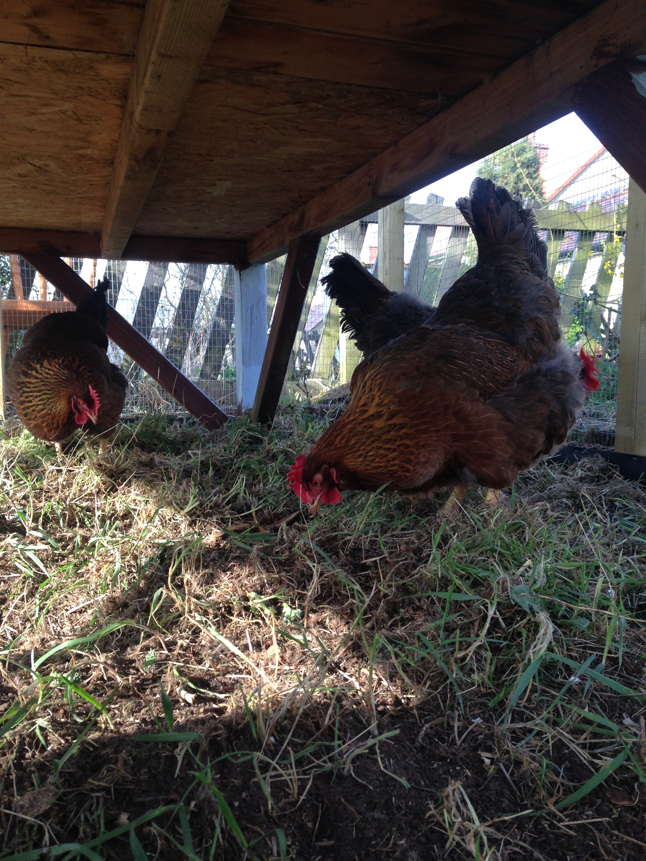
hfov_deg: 42.9
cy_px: 430
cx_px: 323
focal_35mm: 33
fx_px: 821
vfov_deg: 55.4
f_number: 2.4
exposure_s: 1/120
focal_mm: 4.12
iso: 50
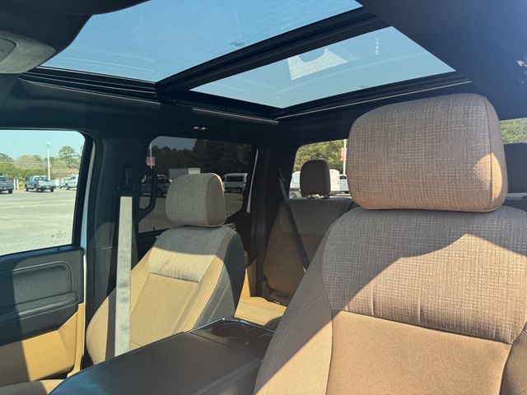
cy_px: 198
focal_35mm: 24
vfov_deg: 56.8
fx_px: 365
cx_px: 264
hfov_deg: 71.6
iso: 80
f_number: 1.78
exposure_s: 1/419
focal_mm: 6.76
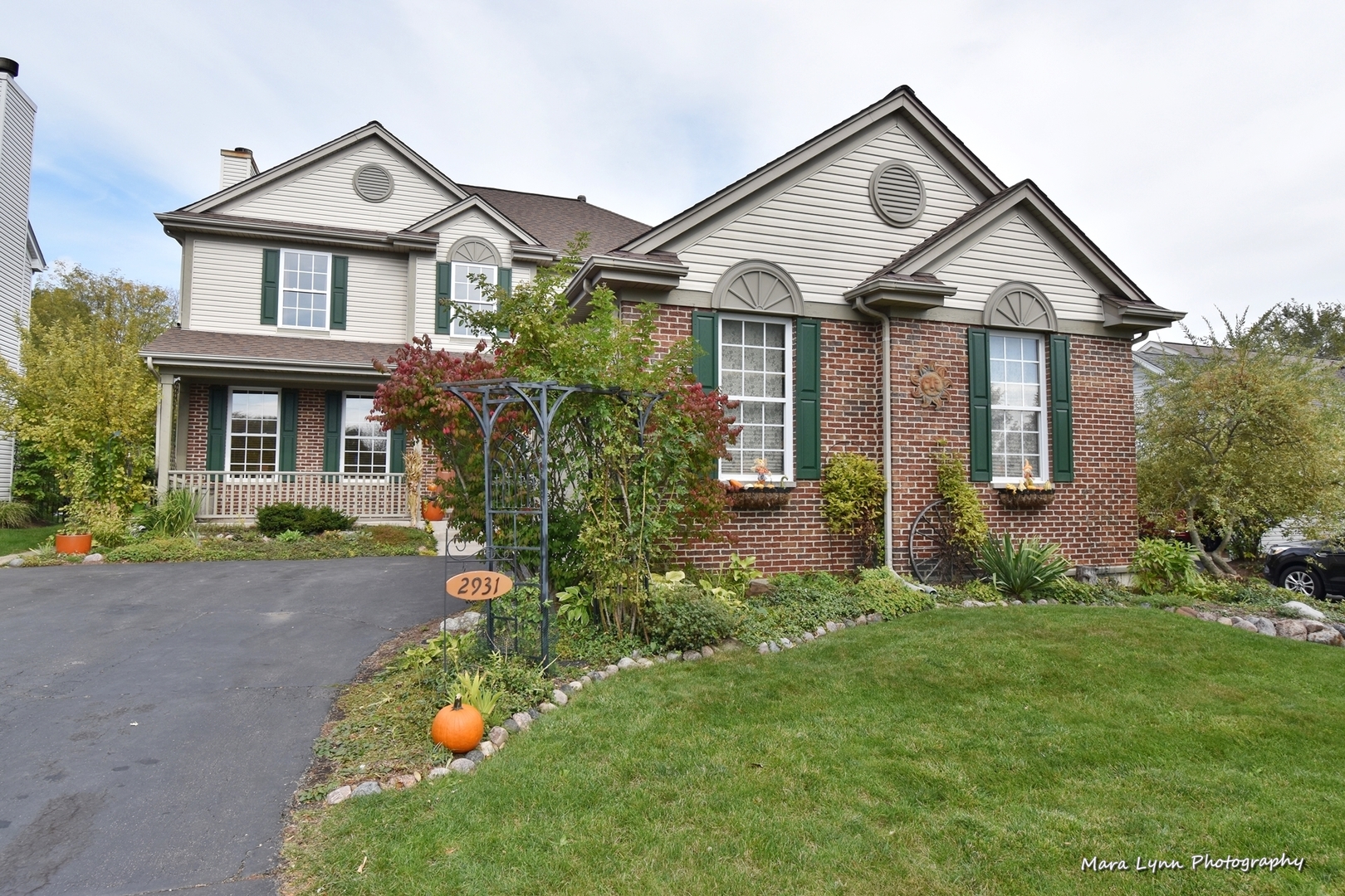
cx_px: 672
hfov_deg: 81.2
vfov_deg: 59.5
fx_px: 785
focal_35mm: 21
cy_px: 448
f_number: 8
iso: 200
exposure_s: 1/250
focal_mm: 14
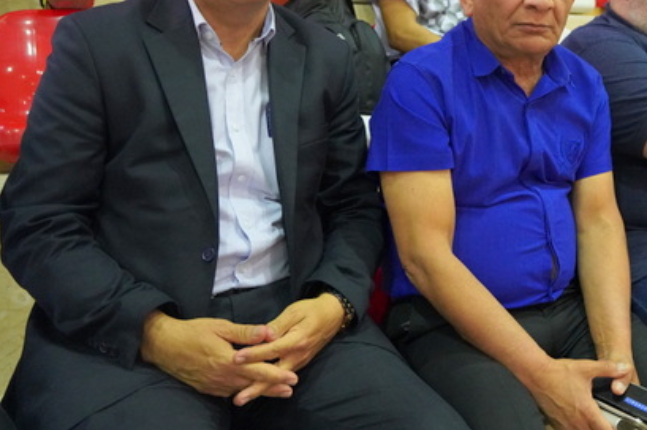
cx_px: 615
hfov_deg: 38.2
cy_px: 41
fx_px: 844
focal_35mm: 47
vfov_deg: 27.5
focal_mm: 24
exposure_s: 1/160
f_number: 4
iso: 5000
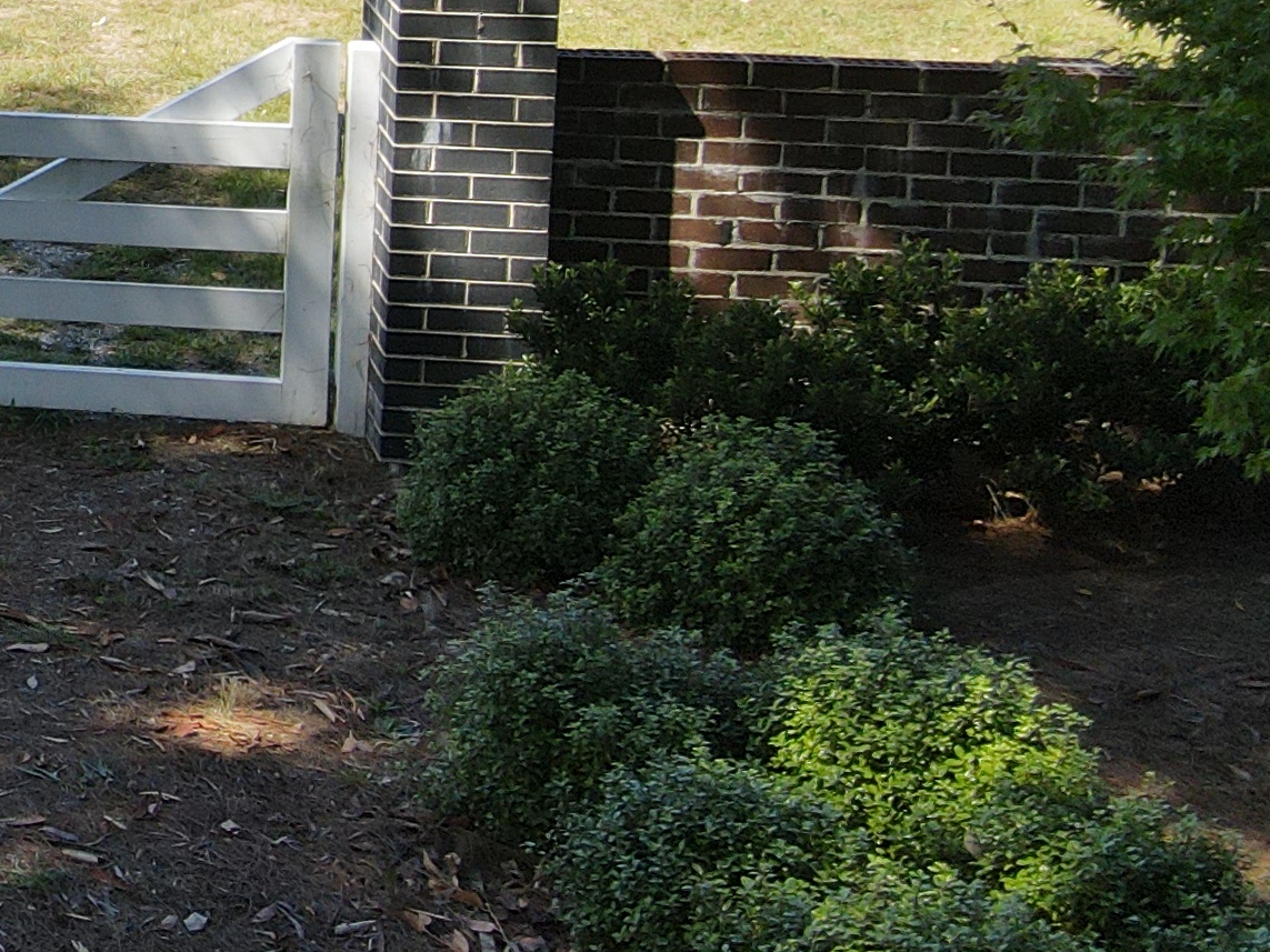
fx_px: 3081
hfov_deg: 18.8
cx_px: -923
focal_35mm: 84
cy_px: -251
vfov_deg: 16.7
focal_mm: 4.5
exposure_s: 1/250
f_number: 2.8
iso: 100
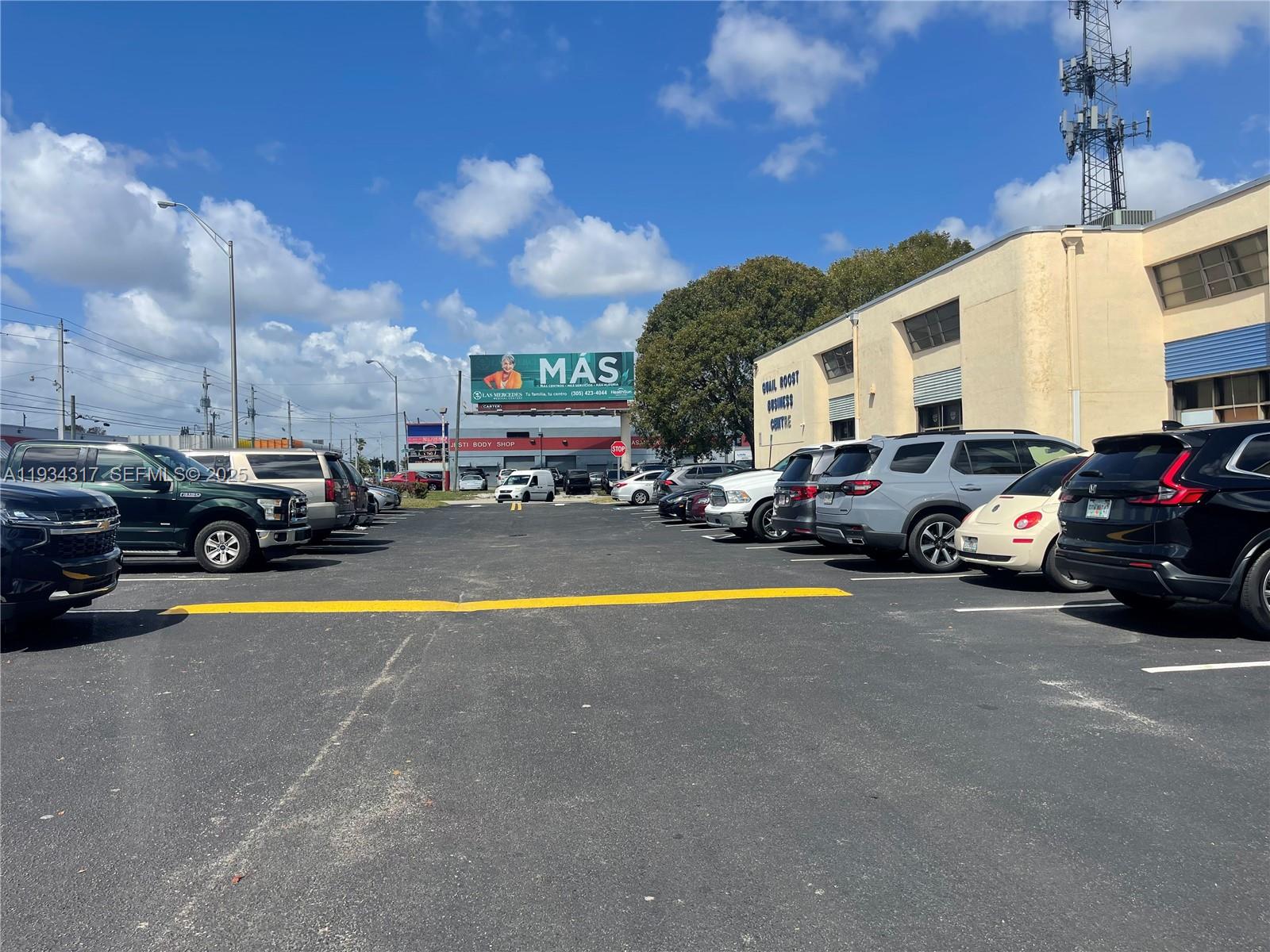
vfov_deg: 54.9
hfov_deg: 69.4
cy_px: 476
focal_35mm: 25
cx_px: 635
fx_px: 917
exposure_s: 1/4525
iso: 32
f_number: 1.6
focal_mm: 5.1
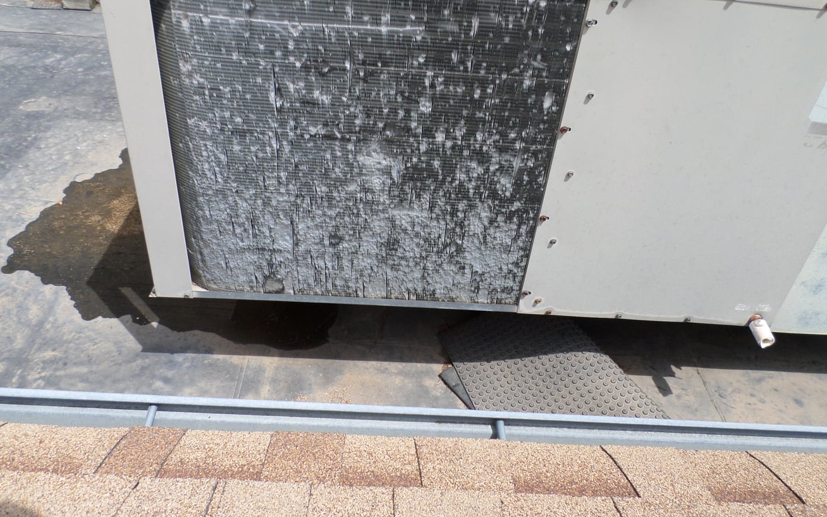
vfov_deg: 45.7
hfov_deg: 68.4
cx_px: 421
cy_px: 203
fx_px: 609
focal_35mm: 27
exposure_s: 1/1000
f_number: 2.5
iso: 80
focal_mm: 4.5
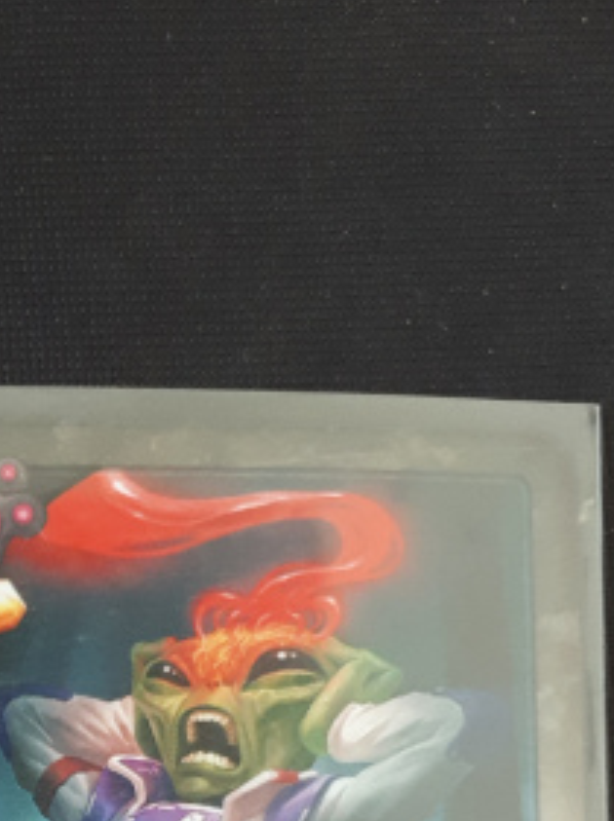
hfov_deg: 17.6
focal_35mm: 77
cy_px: 1069
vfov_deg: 22.6
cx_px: -243
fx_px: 1825
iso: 200
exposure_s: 1/30
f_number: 1.9
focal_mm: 3.6
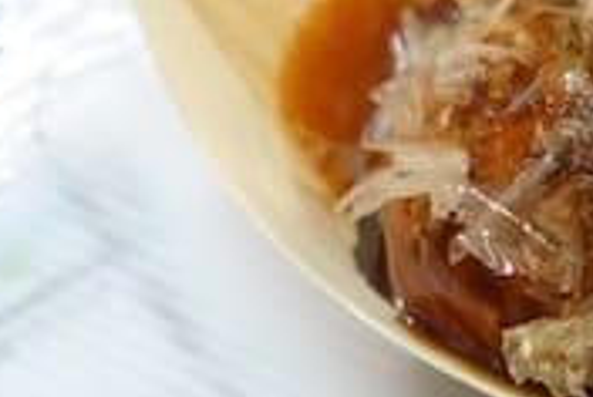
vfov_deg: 7.1
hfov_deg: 10.0
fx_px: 3217
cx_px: 1055
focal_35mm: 195
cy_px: 86
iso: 400
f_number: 2.8
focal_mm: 15.74
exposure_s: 1/50
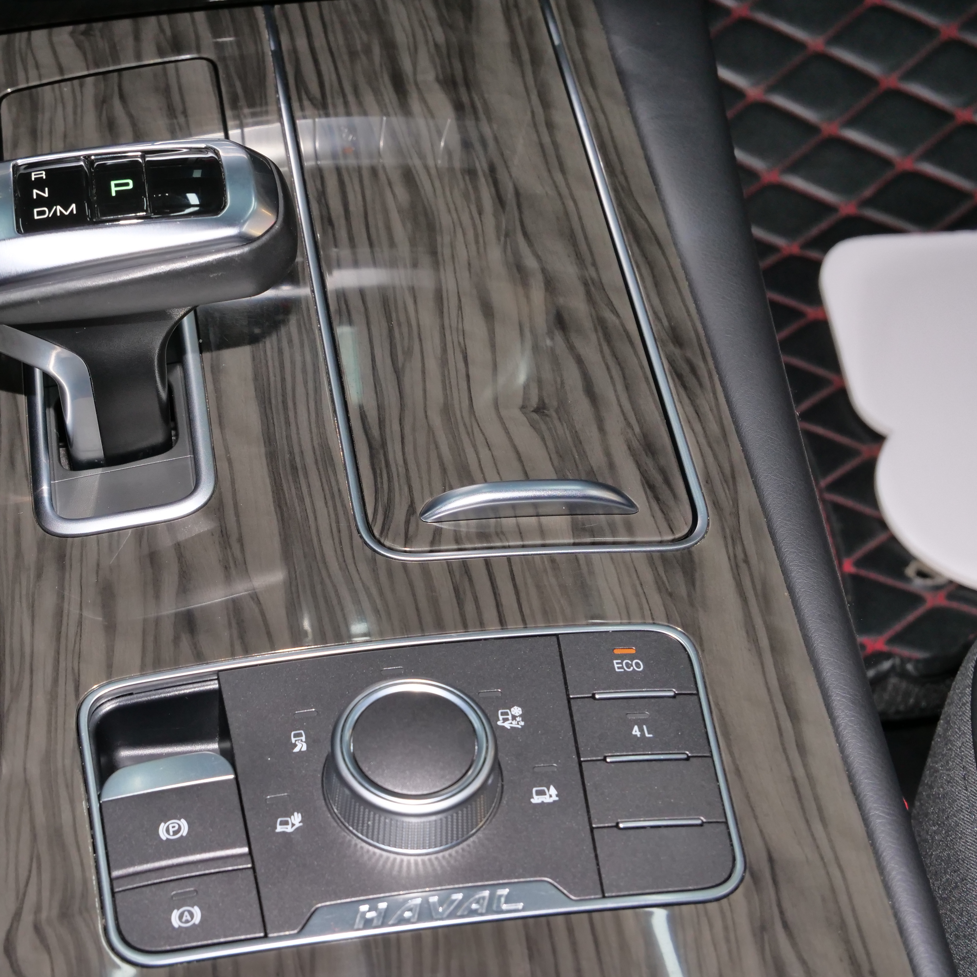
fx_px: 2044
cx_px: 352
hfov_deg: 26.8
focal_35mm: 64
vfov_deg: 26.9
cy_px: 486
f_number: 5.6
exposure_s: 1/60
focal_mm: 27
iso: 800
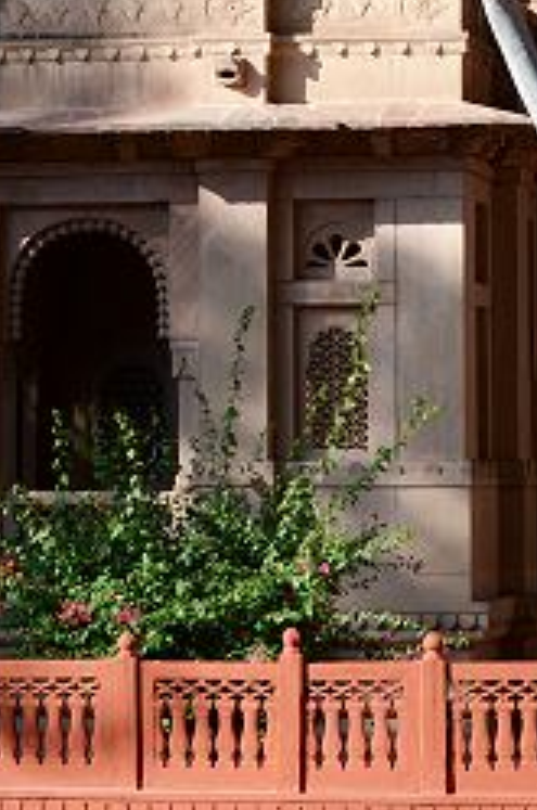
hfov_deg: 7.3
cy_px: 89
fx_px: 4224
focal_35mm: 188
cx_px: 184
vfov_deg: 10.9
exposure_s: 1/320
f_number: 11
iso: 400
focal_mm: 70
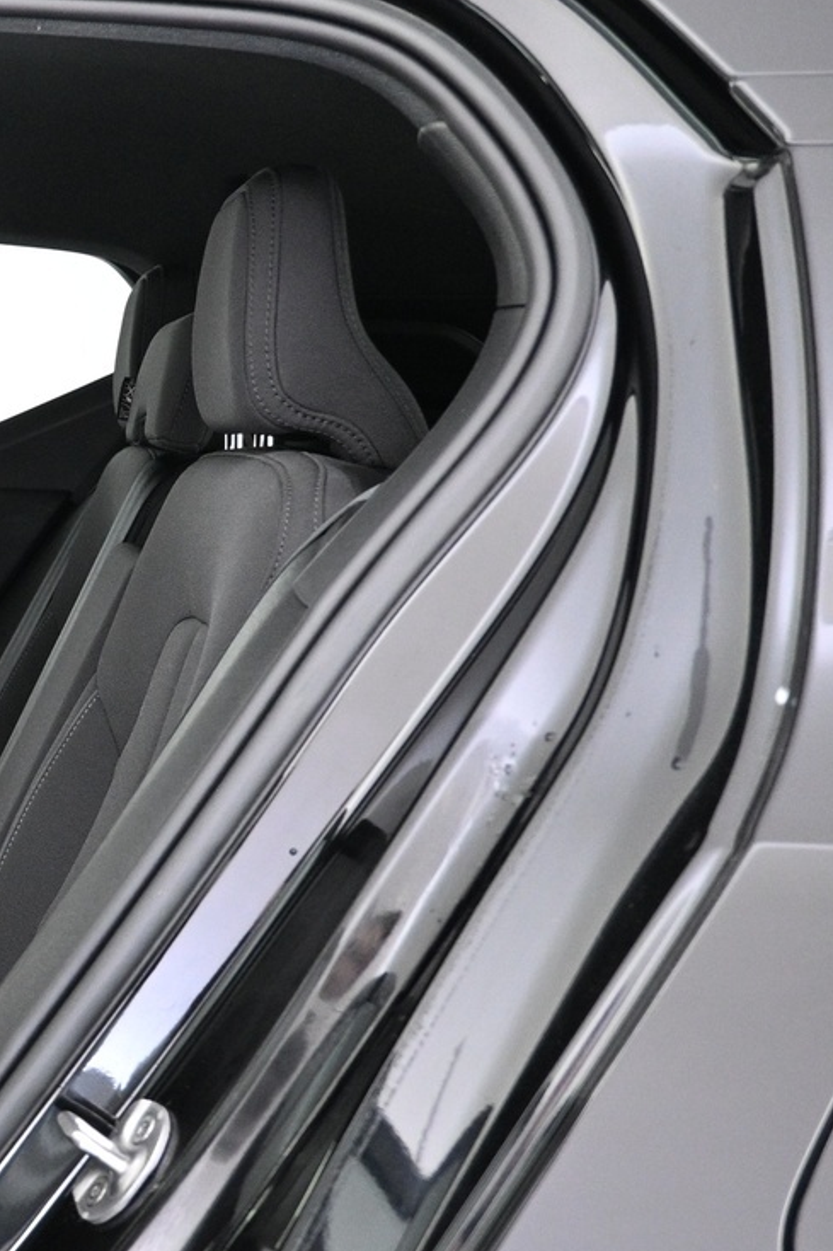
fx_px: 1840
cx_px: -480
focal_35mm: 53
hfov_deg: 20.9
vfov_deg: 37.5
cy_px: 711
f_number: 3.5
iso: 1600
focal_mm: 16
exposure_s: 1/10
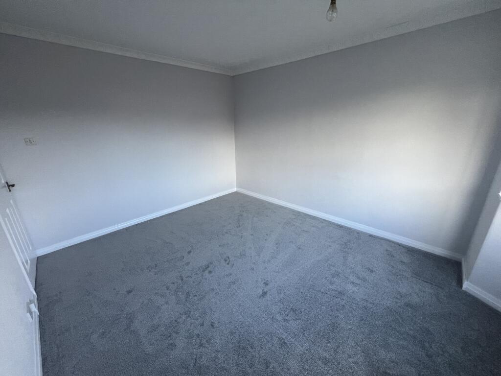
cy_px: 188
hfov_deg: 106.2
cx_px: 250
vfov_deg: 89.9
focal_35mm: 13
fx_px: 188
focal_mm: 1.57
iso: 100
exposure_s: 1/100
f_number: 1.8
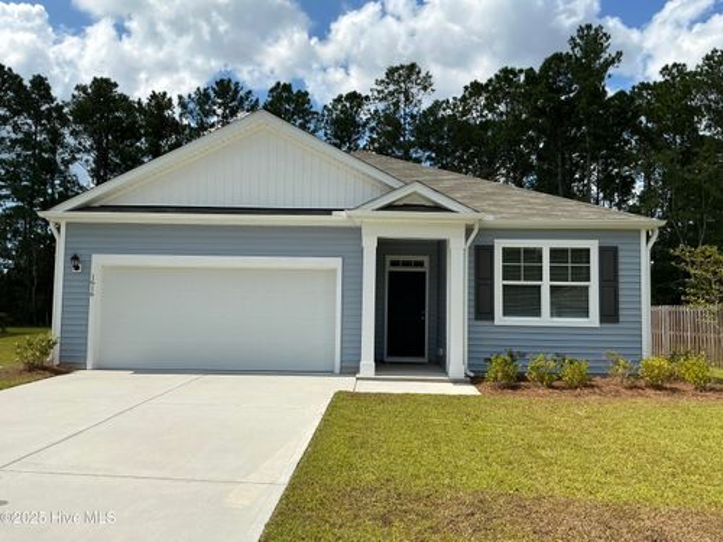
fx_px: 585
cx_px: 362
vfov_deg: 49.7
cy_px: 271
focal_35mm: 28
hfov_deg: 63.4
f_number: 1.8
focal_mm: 3
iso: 25
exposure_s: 1/3125
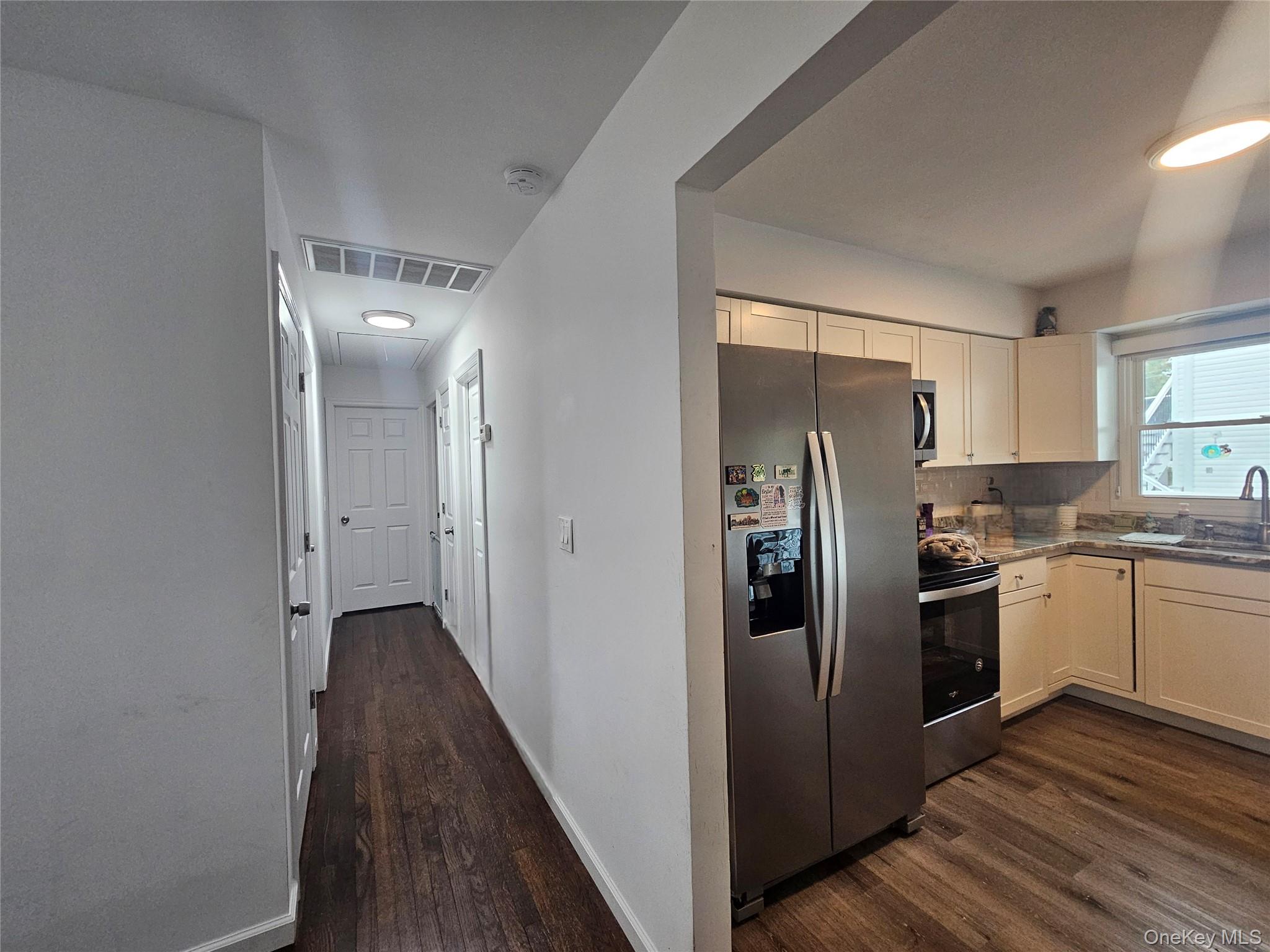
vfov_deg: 89.9
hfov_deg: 106.2
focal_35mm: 13
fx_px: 477
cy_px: 476
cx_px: 635
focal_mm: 2.2
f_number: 2.2
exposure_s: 1/60.2
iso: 320
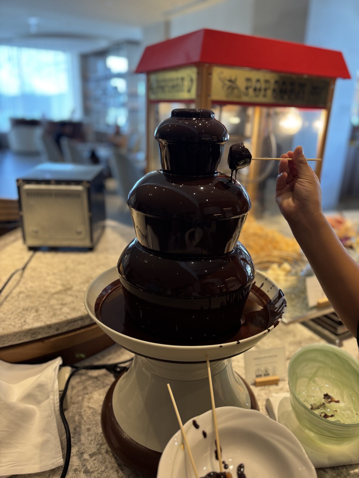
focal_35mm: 26
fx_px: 360
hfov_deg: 53.1
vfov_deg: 67.3
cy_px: 239
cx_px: 180
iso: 100
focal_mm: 5.96
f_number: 1.6
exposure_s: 1/60
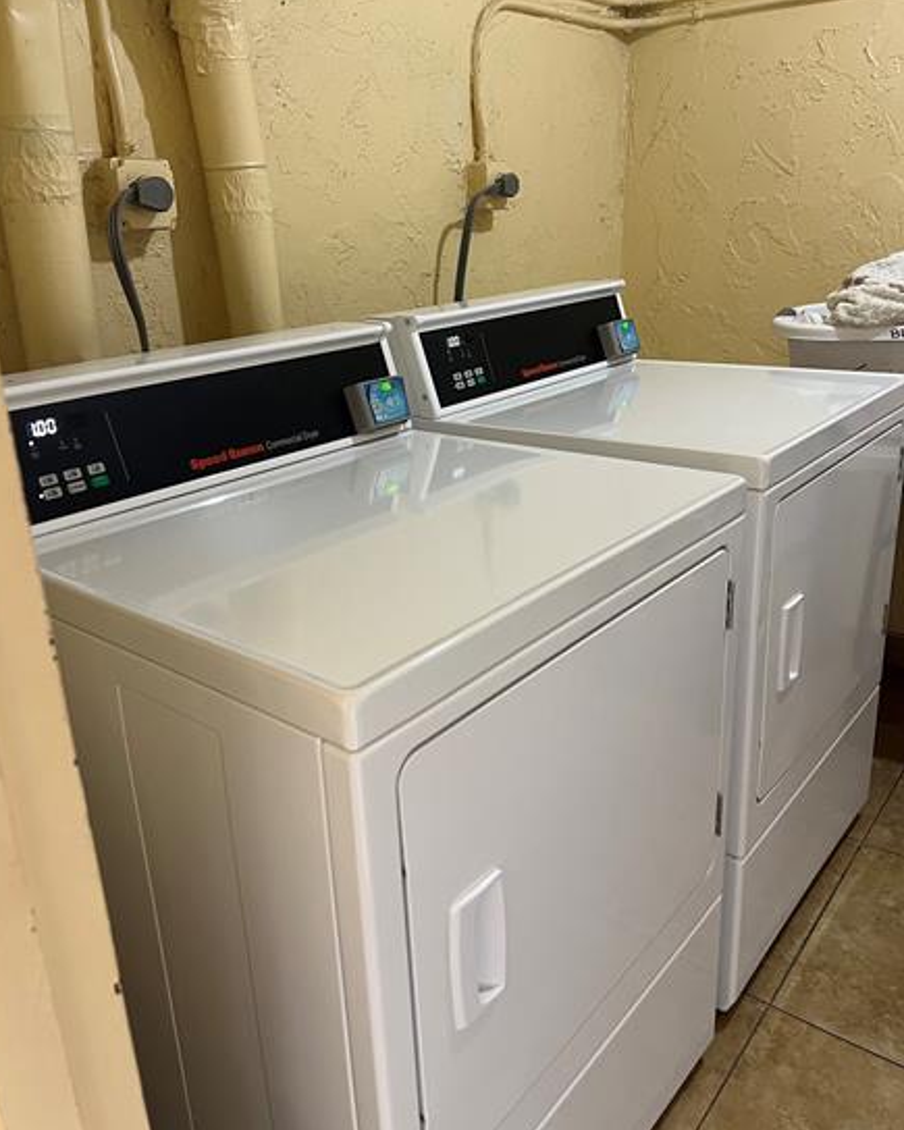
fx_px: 937
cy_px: 530
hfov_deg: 51.5
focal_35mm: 28
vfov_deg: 62.2
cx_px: 443
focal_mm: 5.7
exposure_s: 1/60
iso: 160
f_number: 1.5
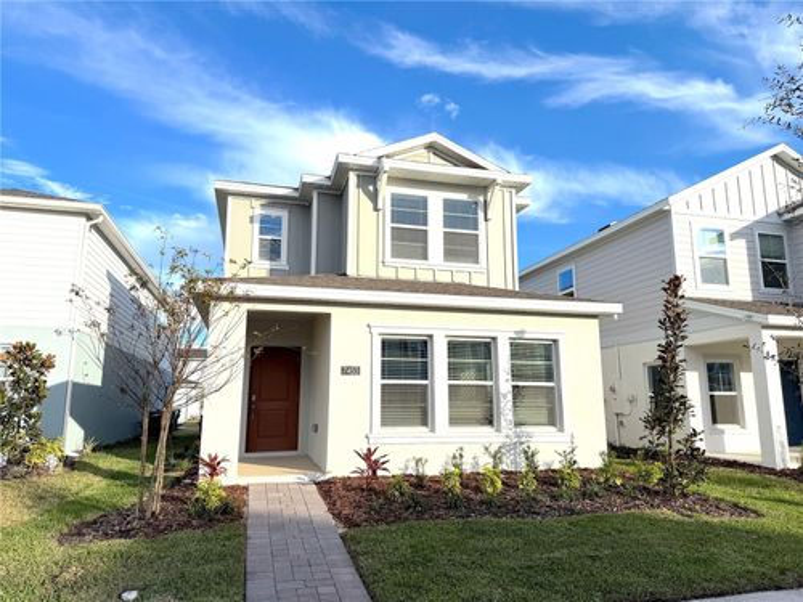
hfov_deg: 71.6
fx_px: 557
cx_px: 402
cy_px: 301
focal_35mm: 24
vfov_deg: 56.8
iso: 80
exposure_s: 1/4673
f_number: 1.78
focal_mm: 6.76
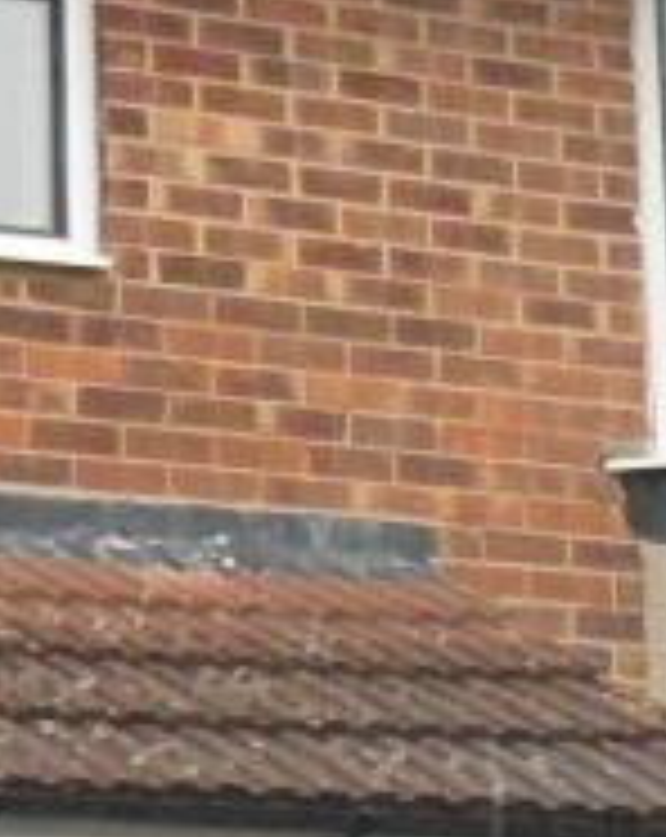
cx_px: -450
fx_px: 3461
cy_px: 846
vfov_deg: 13.6
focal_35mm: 140
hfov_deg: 10.5
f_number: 2.8
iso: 400
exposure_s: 1/200
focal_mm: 4.7
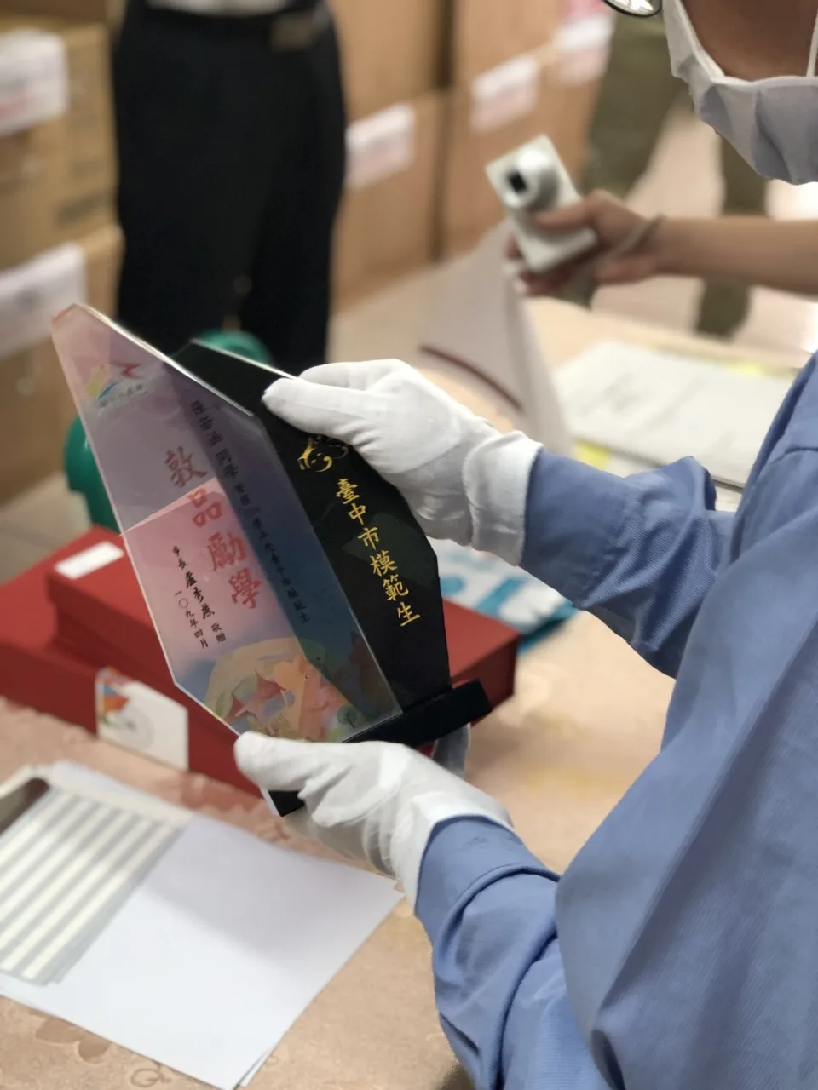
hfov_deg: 25.7
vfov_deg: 33.8
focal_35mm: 57
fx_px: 1796
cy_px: 545
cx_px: 409
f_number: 2.8
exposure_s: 1/30
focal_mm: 6.6
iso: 200
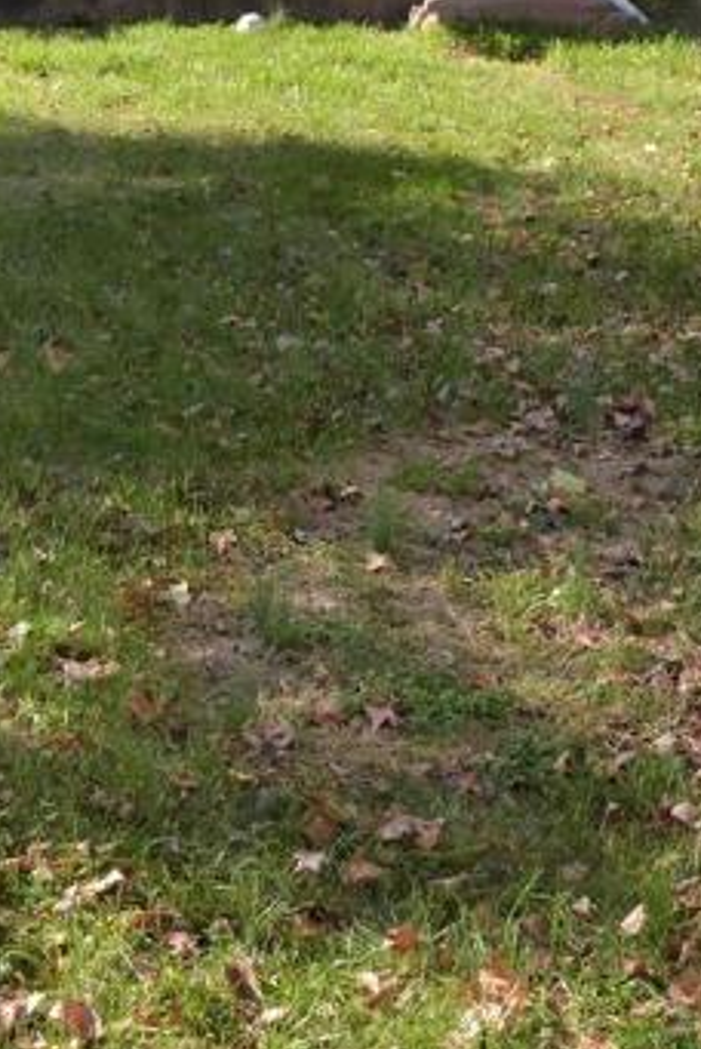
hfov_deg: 16.8
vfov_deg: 23.7
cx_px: 231
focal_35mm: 81
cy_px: -65
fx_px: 2361
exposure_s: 1/4000
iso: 800
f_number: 4.5
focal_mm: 24
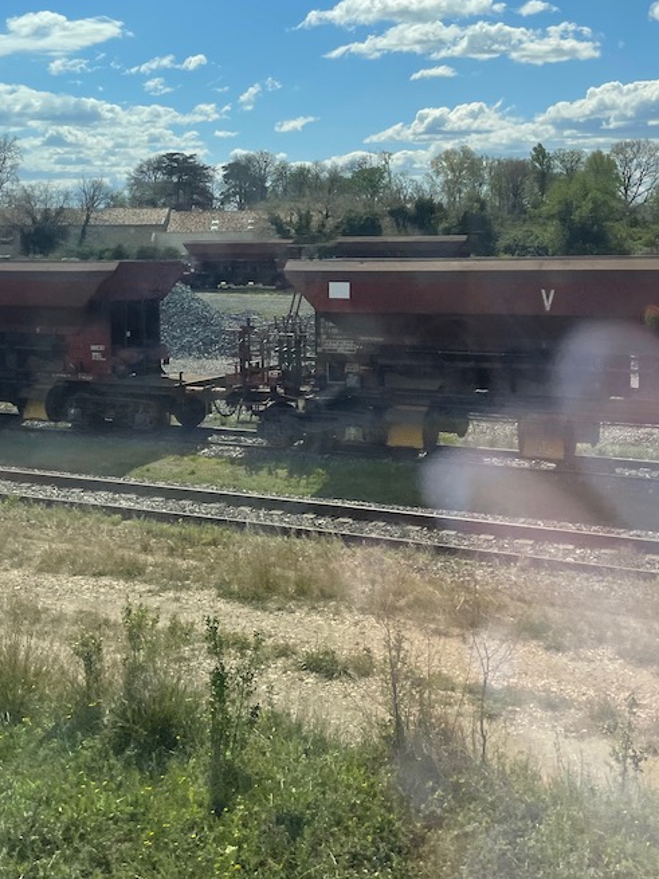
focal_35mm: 45
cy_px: 355
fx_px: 1143
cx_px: 310
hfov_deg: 32.2
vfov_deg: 41.9
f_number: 1.6
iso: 32
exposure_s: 1/2304
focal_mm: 4.2
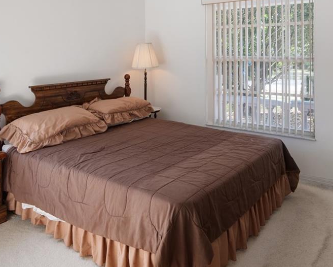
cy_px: 54
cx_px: 204
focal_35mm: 32
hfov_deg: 55.1
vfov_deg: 43.7
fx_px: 315
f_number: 6.3
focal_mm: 14
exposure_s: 1/25
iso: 250
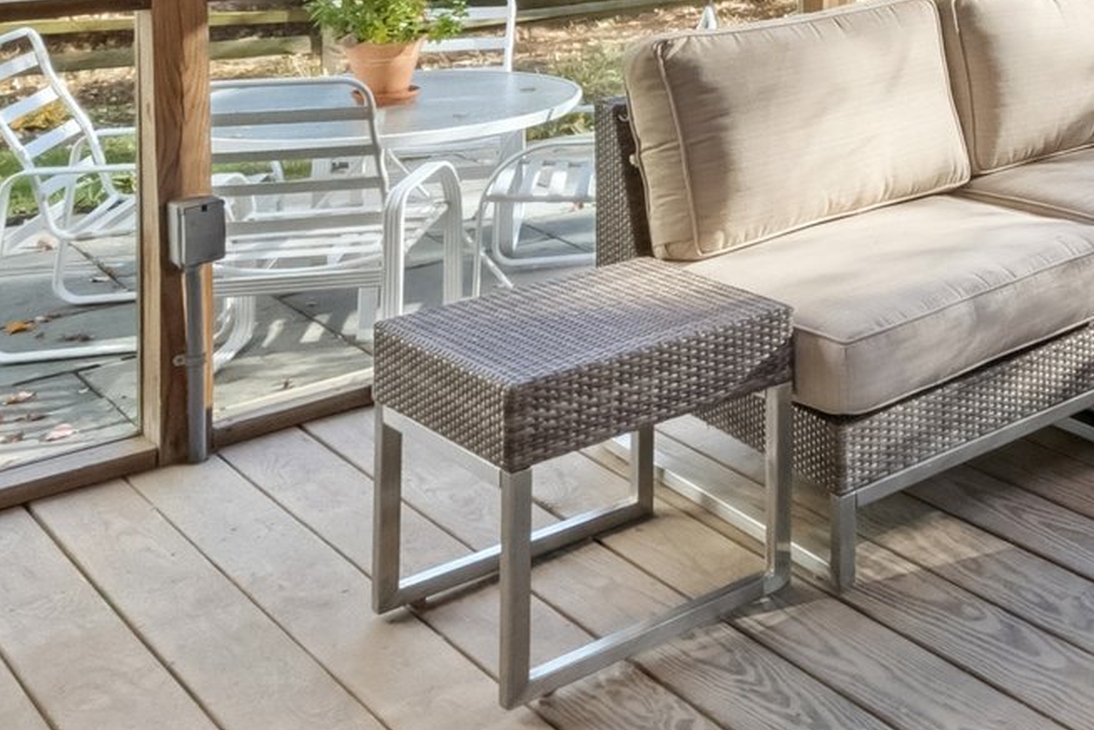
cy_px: -153
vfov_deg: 24.4
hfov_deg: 31.9
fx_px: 1520
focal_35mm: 50
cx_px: 1361
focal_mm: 16
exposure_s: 1/125
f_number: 16
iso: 8000
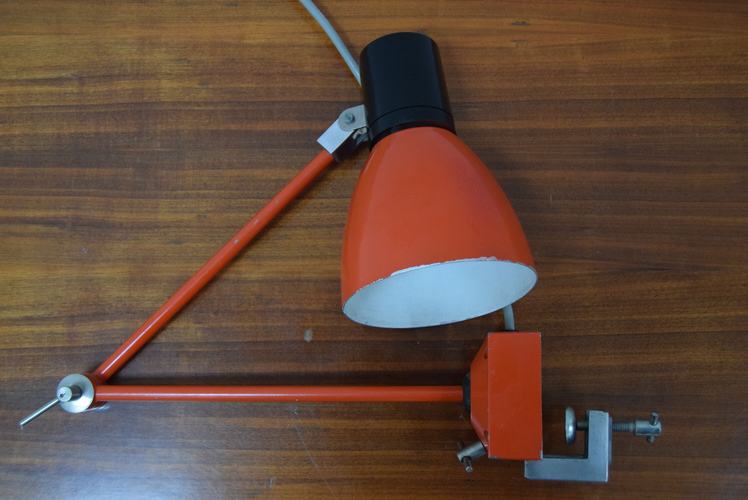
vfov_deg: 34.3
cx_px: 374
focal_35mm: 39
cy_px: 250
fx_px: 811
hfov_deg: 49.5
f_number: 4.5
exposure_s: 1/80
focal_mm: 26
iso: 1600
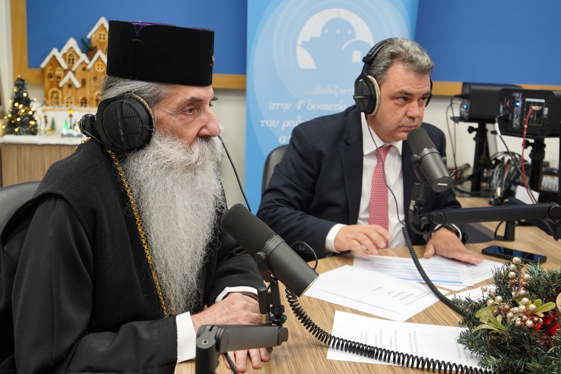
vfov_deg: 29.9
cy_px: 187
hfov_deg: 43.6
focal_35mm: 45
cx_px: 280
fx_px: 701
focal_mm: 30
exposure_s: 1/125
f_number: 3.2
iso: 500
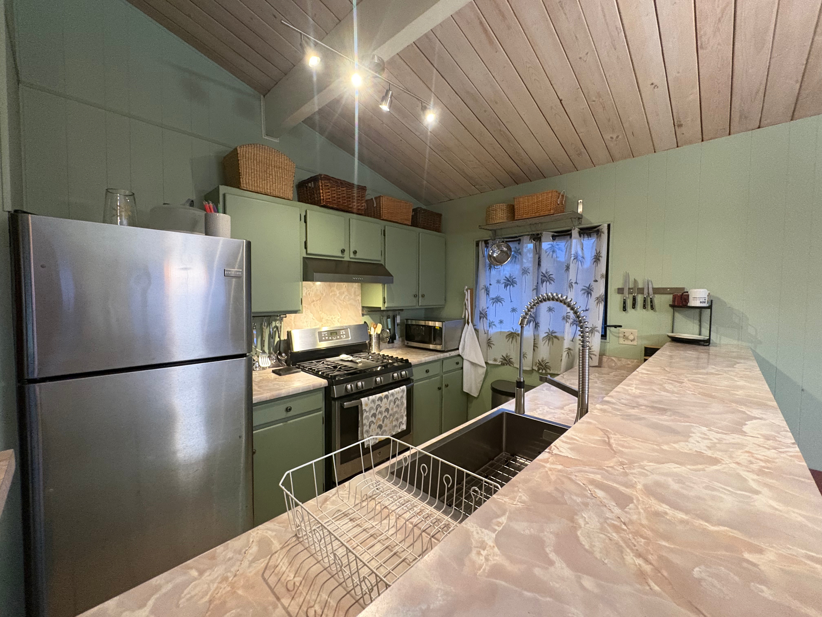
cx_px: 411
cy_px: 308
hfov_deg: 102.1
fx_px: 332
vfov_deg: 85.7
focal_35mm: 14
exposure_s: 1/60
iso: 640
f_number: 2.2
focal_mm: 2.22
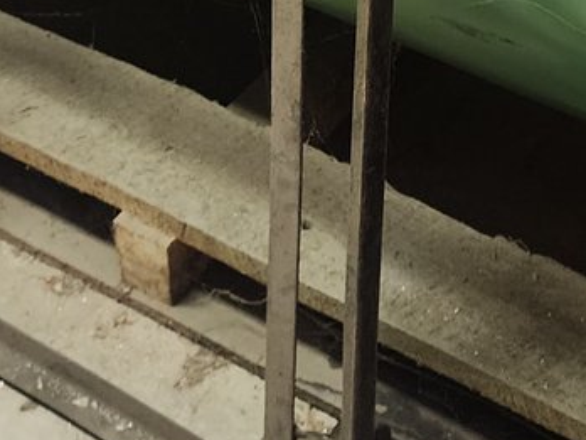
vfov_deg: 13.1
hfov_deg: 19.5
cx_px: 464
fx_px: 1693
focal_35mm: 100
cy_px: -392
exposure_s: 1/60
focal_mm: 6.4
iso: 500
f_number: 1.8
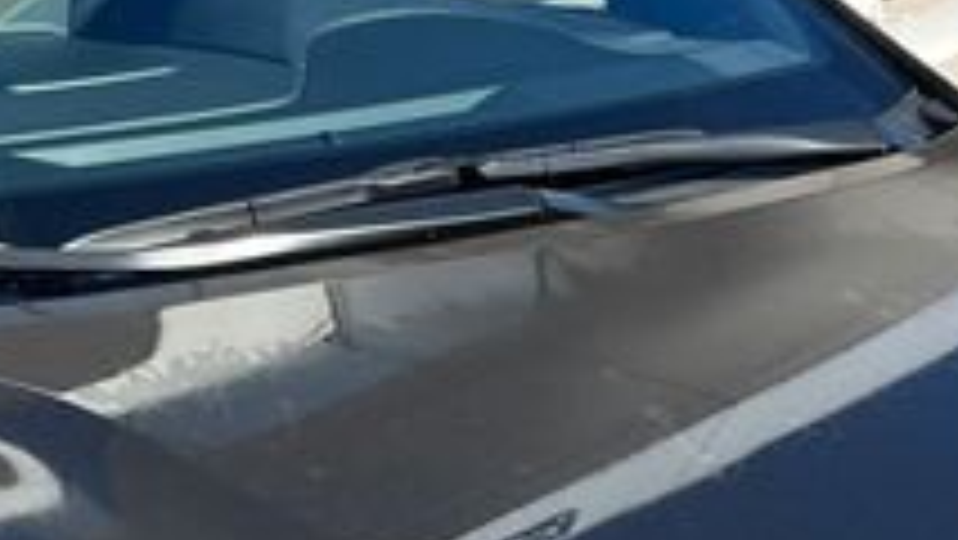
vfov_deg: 8.7
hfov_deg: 15.5
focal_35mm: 136
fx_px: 3456
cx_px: 18
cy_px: 814
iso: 50
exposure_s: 1/1647
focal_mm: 5.1
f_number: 1.6
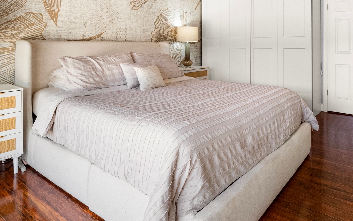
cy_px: 90
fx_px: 231
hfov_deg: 74.8
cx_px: 179
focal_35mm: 24
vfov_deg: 50.8
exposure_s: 1/40
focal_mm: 12
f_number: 8
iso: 400
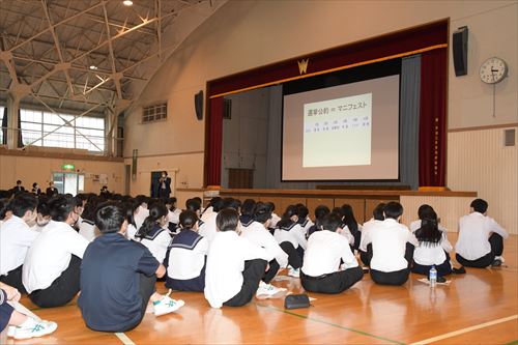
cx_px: 259
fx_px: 518
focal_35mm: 36
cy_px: 172
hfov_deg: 53.1
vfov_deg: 36.8
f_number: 9
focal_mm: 24
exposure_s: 1/125
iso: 2000
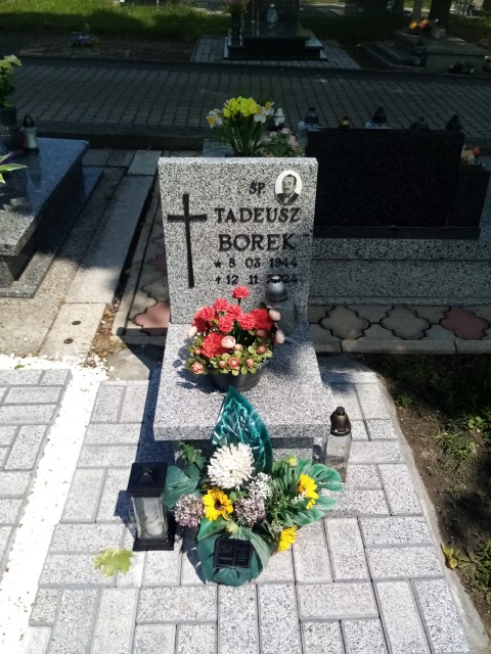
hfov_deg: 53.1
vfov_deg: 67.3
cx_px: 246
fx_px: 492
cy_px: 327
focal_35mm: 26
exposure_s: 1/2041
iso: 111
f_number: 1.8
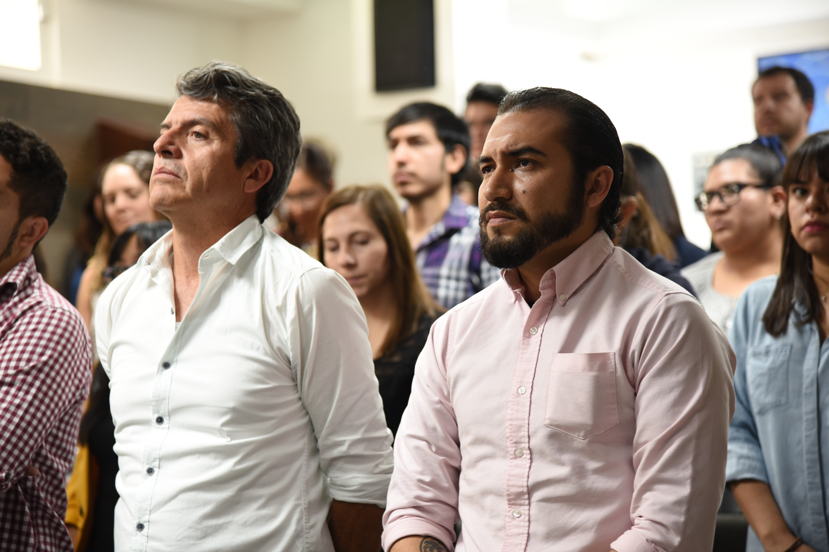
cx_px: 414
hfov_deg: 18.6
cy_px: 276
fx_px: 2533
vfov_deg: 12.5
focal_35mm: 110
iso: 800
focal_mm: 110
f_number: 4
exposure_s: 1/25
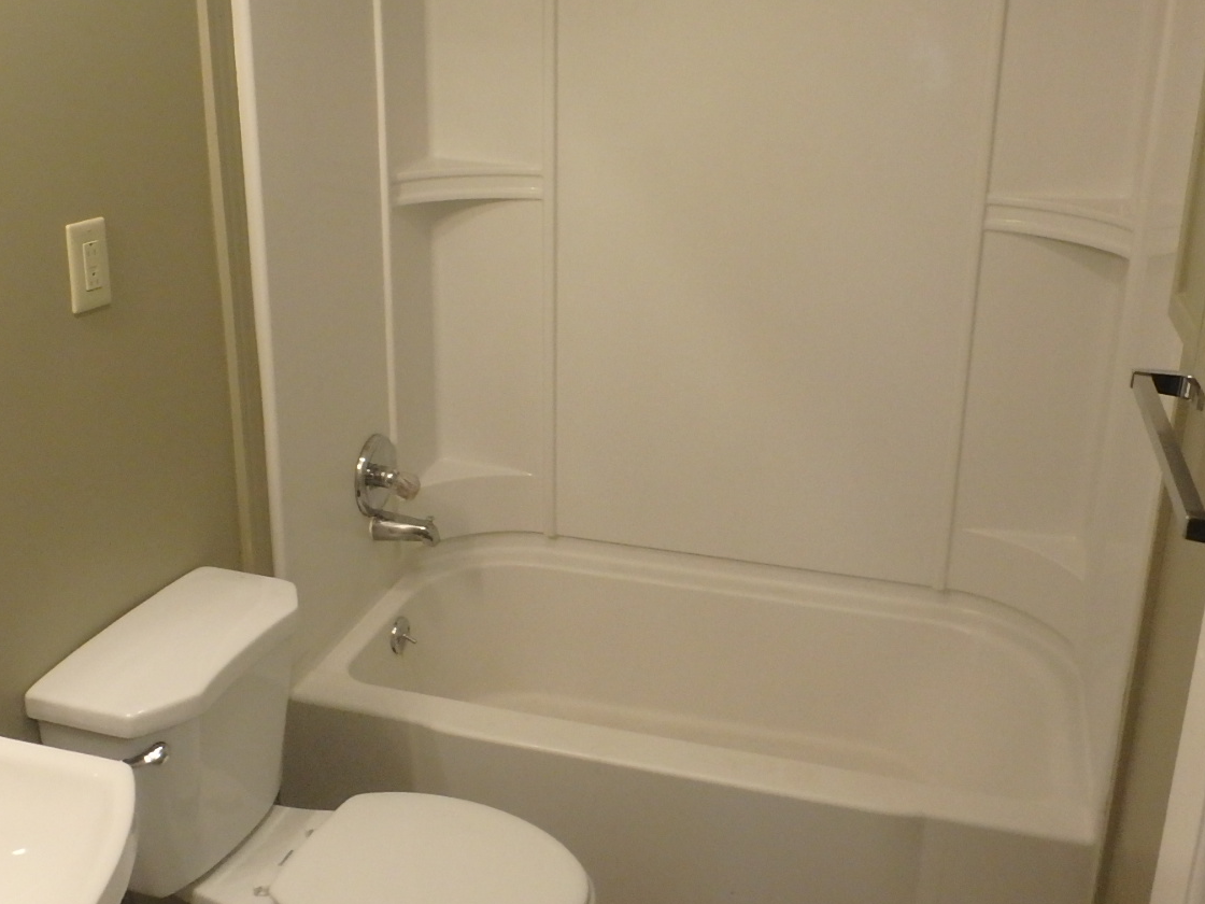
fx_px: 1253
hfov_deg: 51.4
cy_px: 393
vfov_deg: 39.6
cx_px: 590
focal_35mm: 36
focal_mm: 3.7
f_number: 3.5
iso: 320
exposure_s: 1/30
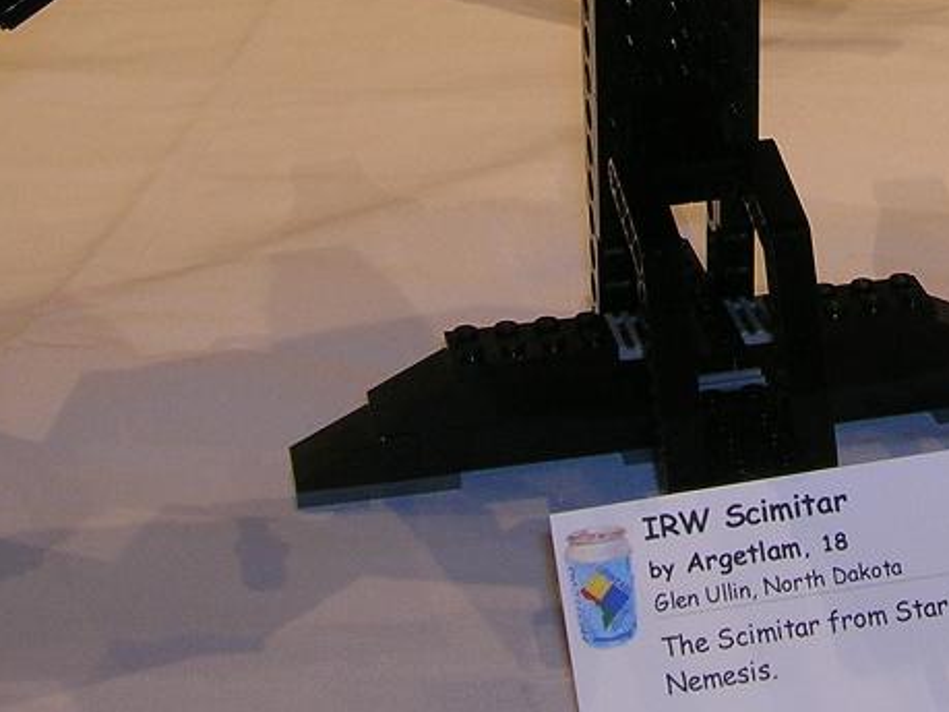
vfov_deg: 15.1
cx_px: 761
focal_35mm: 96
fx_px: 2631
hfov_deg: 20.2
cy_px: -35
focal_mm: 5.7
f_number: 2.9
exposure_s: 1/30
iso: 50
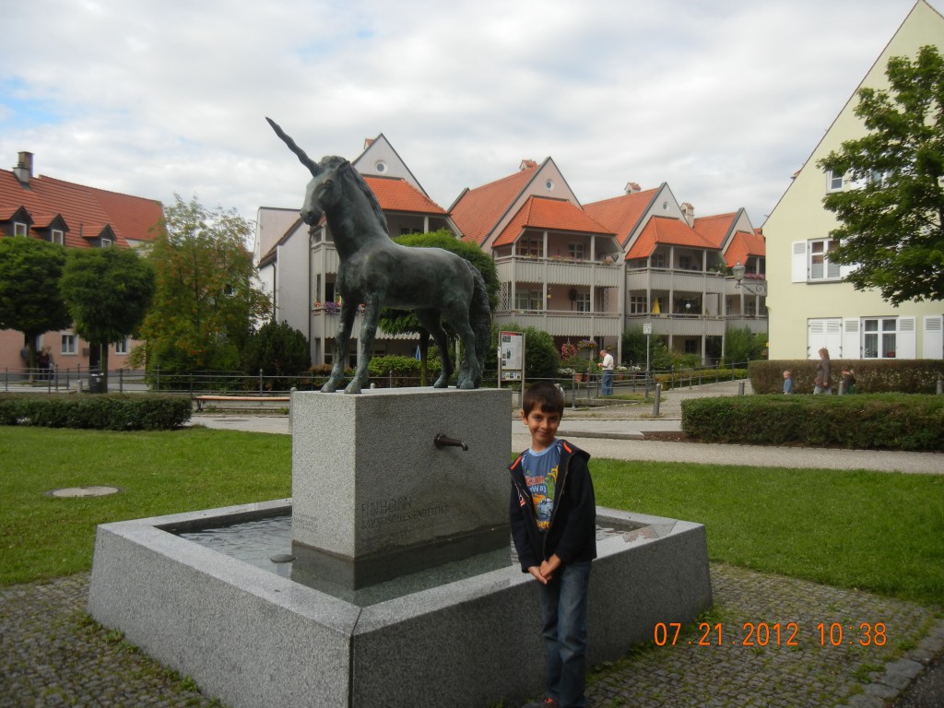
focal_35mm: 30
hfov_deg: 60.0
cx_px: 472
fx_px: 818
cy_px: 354
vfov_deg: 46.8
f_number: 3.5
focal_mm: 5.4
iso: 160
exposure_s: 1/875
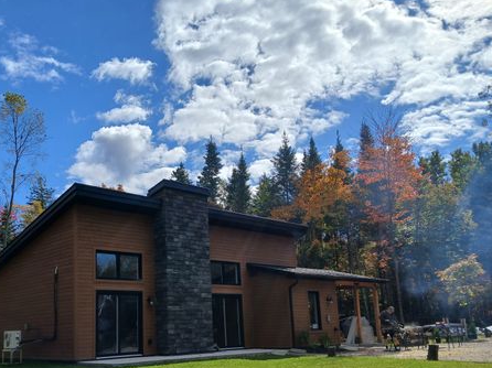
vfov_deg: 40.2
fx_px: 497
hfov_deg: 52.0
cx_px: 179
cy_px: 241
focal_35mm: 35
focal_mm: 3.98
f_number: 1.8
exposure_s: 1/1052
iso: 20
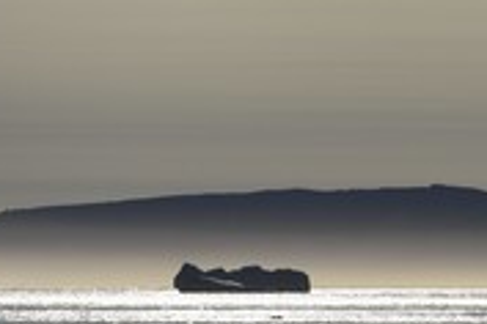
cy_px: 349
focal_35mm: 474
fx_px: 6412
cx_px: 451
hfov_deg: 4.3
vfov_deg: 2.9
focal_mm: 200
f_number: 20
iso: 200
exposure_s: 1/400
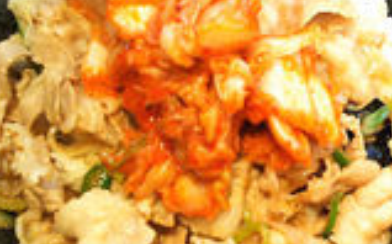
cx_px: 422
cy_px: 128
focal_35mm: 72
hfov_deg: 26.5
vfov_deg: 18.0
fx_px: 768
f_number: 1.9
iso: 100
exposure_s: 1/40
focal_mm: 4.2
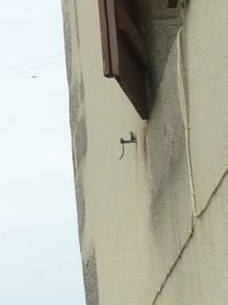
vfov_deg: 12.0
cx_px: -333
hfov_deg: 8.3
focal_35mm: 164
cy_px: 26
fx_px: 1442
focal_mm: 4.8
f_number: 5.6
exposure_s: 1/250
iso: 100
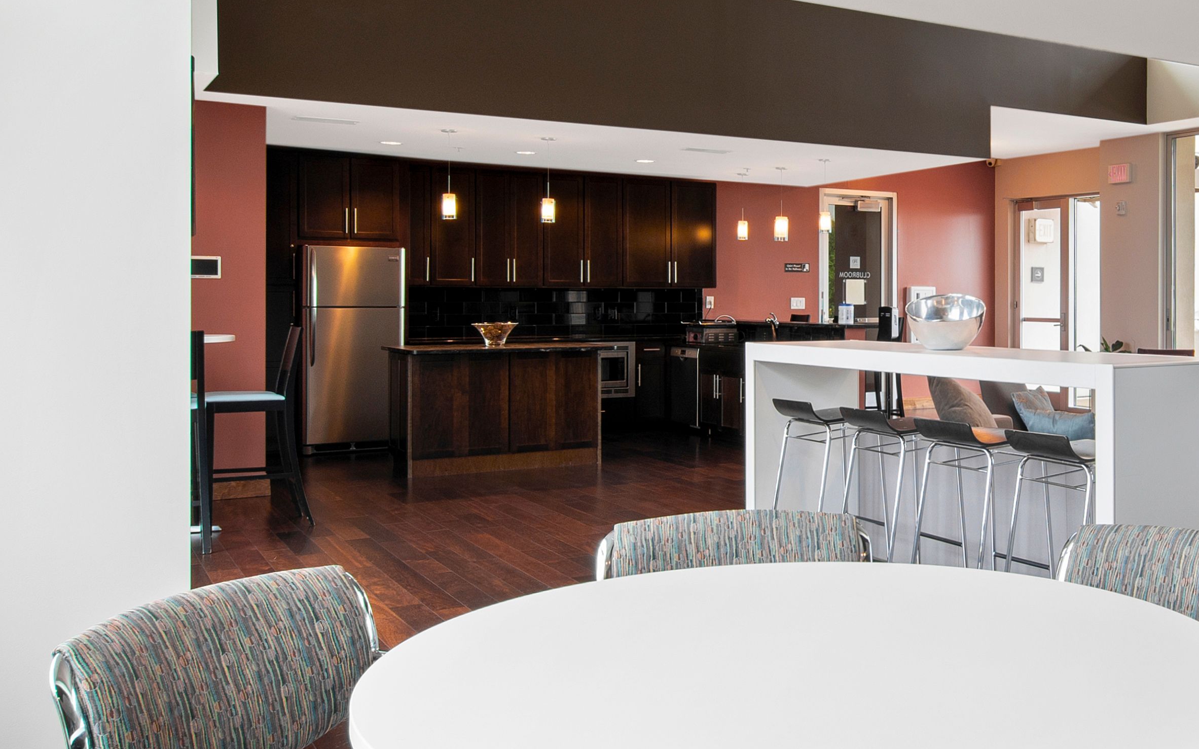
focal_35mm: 36
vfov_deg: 35.3
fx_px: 1176
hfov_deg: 51.0
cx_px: 945
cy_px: 330
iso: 100
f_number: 7.1
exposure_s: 1/4
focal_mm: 10
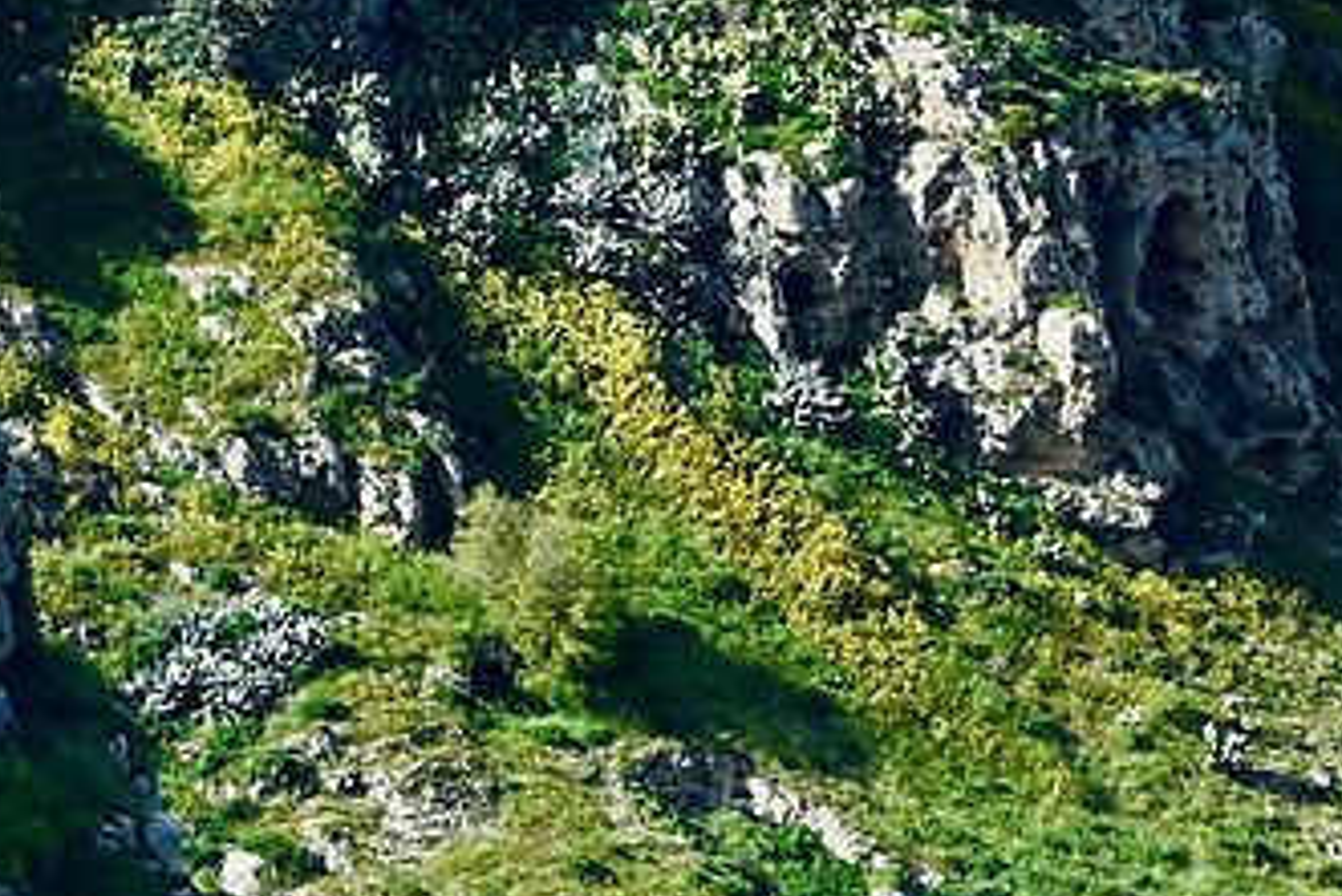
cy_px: 215
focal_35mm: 290
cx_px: -2173
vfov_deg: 4.7
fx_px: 10815
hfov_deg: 6.6
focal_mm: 40
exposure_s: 1/125
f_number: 9.5
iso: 50
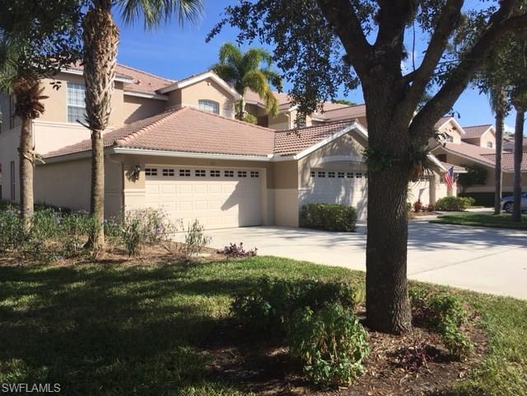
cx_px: 264
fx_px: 442
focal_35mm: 29
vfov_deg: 48.2
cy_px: 198
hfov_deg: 61.7
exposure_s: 1/1451
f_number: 2.2
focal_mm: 4.15
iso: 25
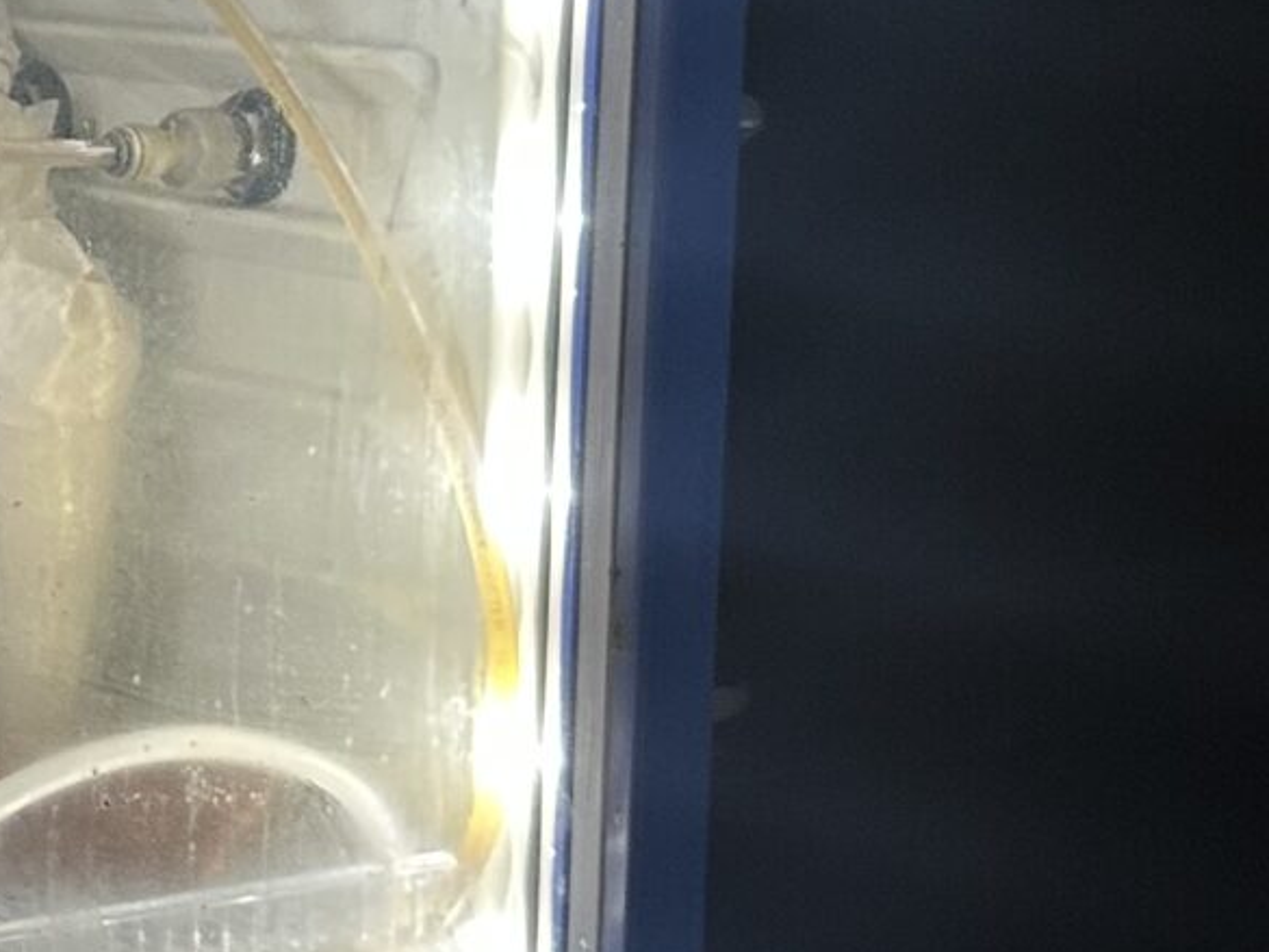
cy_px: 423
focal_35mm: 105
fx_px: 3850
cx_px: -740
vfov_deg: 14.1
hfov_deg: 16.7
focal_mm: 6.86
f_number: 1.78
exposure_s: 1/50
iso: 250
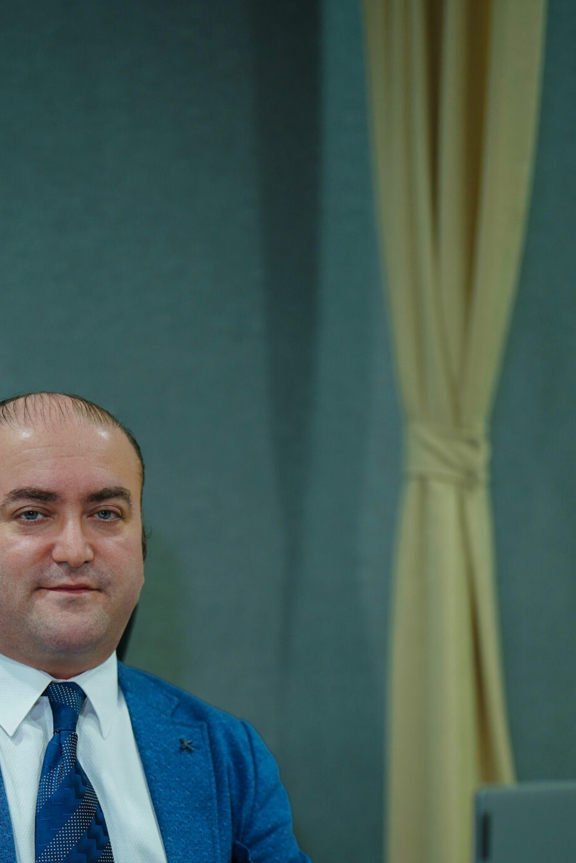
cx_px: 203
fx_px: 2231
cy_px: 695
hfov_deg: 14.7
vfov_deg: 21.6
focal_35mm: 93
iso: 400
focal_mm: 50
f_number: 1.2
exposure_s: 1/200
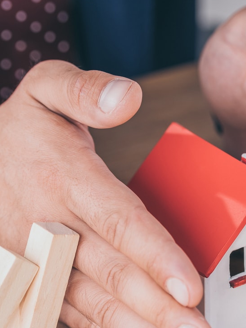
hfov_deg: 4.7
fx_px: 3004
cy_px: 189
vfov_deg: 6.2
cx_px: 255
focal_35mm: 317
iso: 100
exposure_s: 1/200
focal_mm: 120
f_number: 3.5
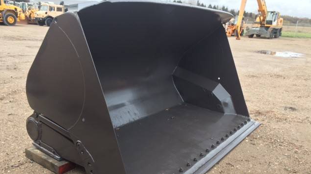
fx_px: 264
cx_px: 156
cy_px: 108
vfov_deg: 36.4
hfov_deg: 61.0
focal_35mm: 32
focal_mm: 4.15
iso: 40
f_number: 2.2
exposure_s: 1/50
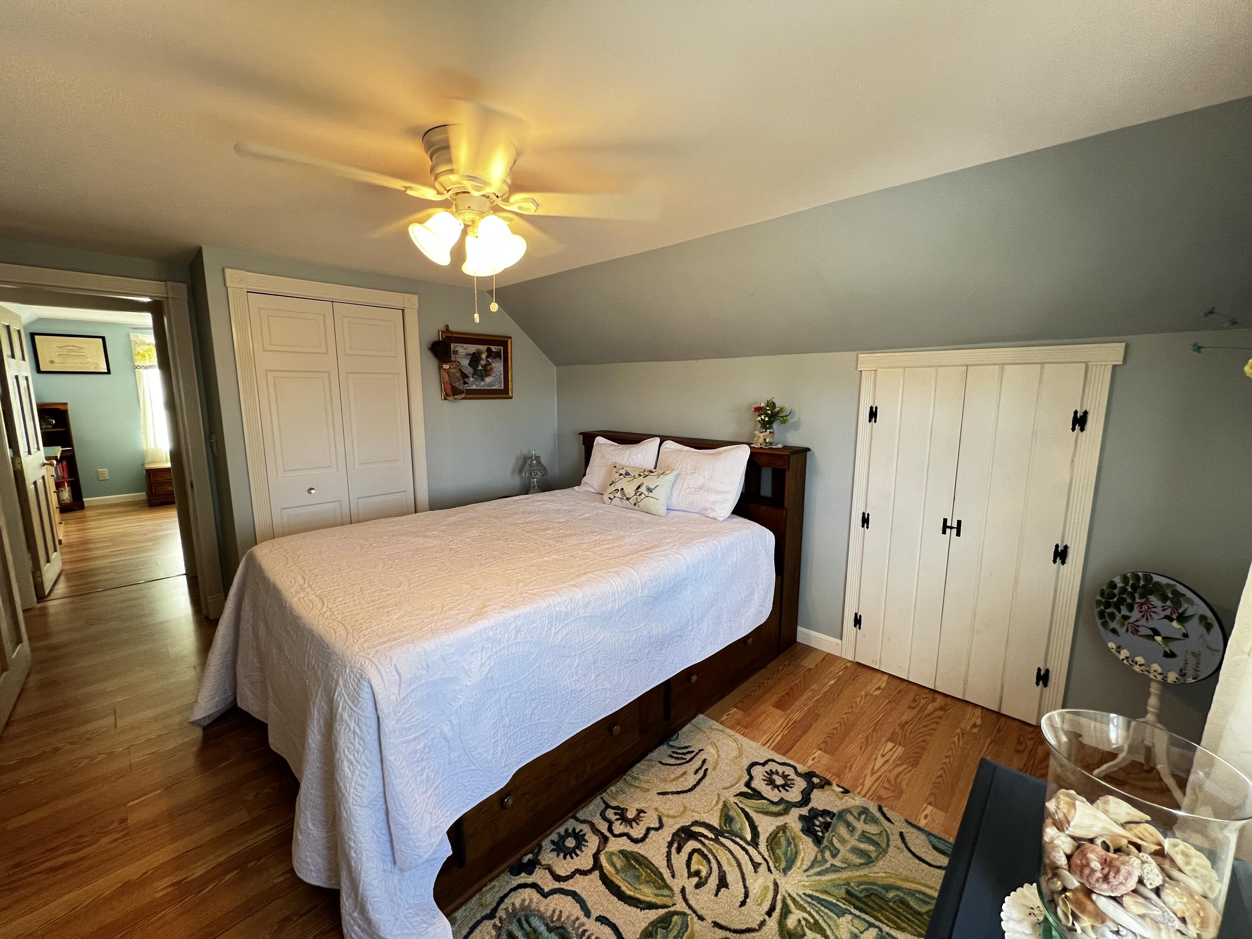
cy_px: 470
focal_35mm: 13
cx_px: 626
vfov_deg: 89.9
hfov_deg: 106.2
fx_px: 470
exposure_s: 1/60
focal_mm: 1.57
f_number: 1.8
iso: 160
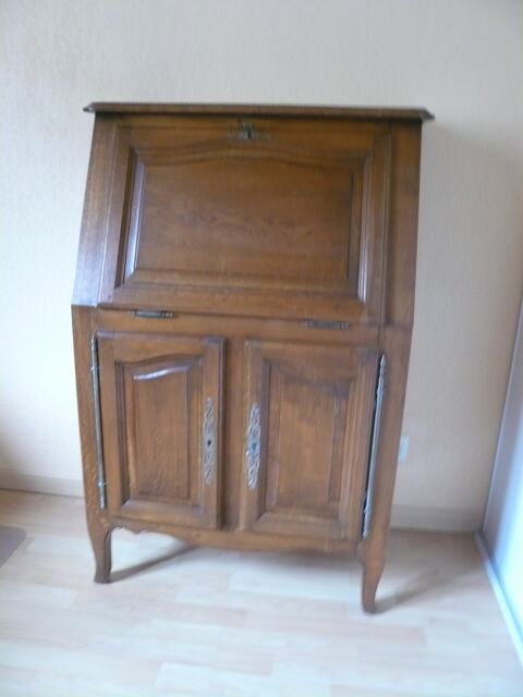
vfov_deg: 63.4
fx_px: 564
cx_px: 262
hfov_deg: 49.7
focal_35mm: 28
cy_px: 348
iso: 250
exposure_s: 1/30
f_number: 2.8
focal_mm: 4.6
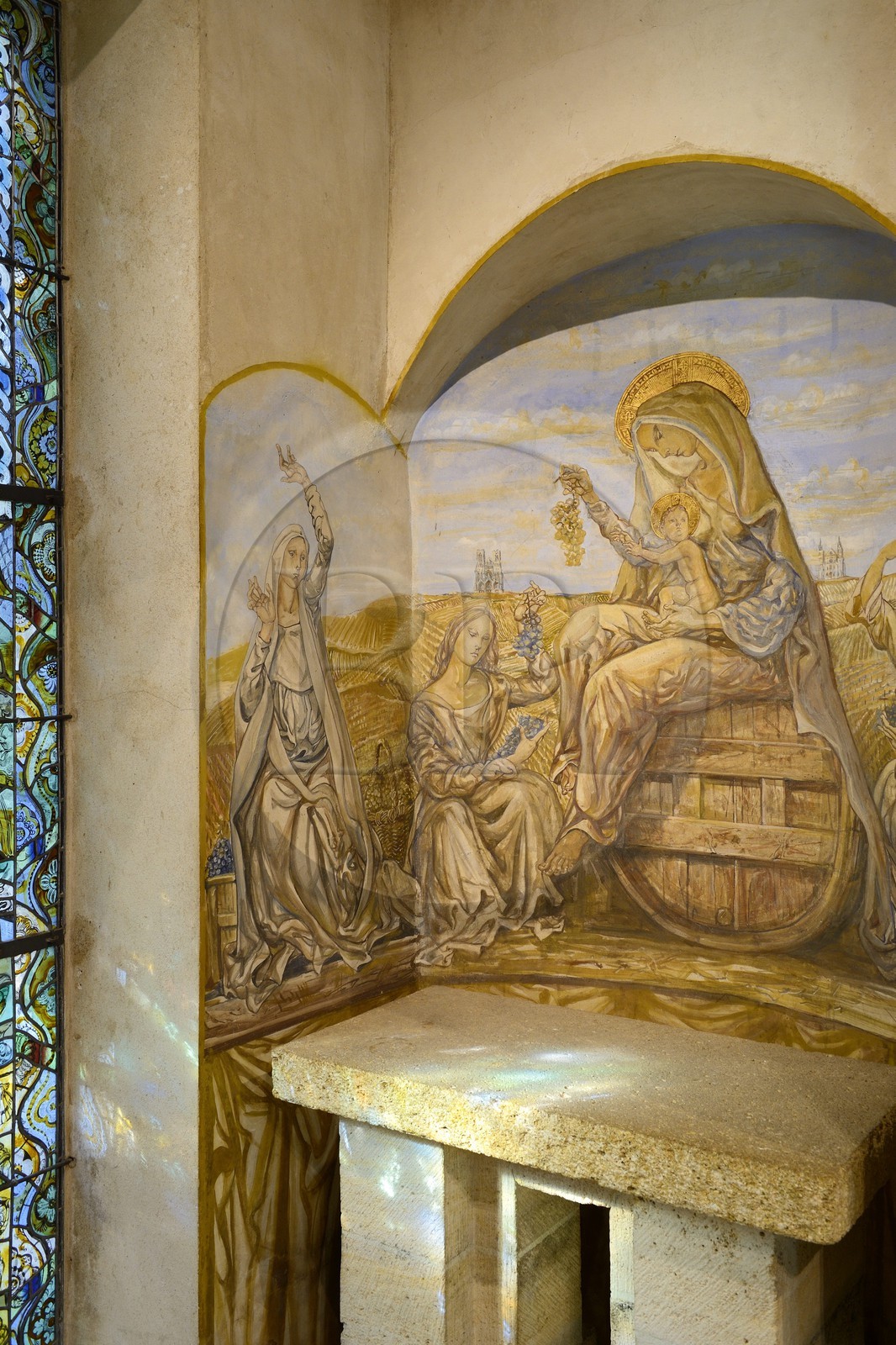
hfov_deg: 41.1
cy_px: 672
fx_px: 1195
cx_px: 448
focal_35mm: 32
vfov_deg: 58.7
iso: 400
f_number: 8
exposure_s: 1/8
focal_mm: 32
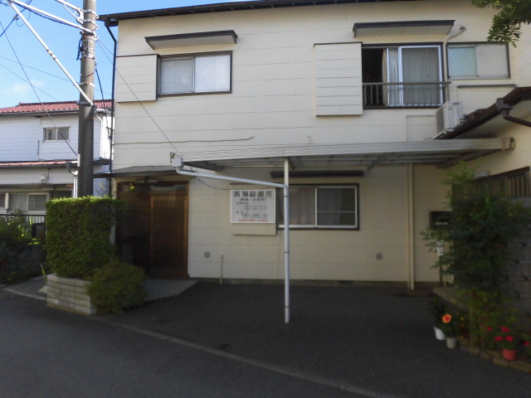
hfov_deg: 71.6
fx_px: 368
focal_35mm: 24
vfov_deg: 56.8
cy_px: 199
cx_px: 266
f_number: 3.1
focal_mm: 4.3
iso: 100
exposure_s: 1/640
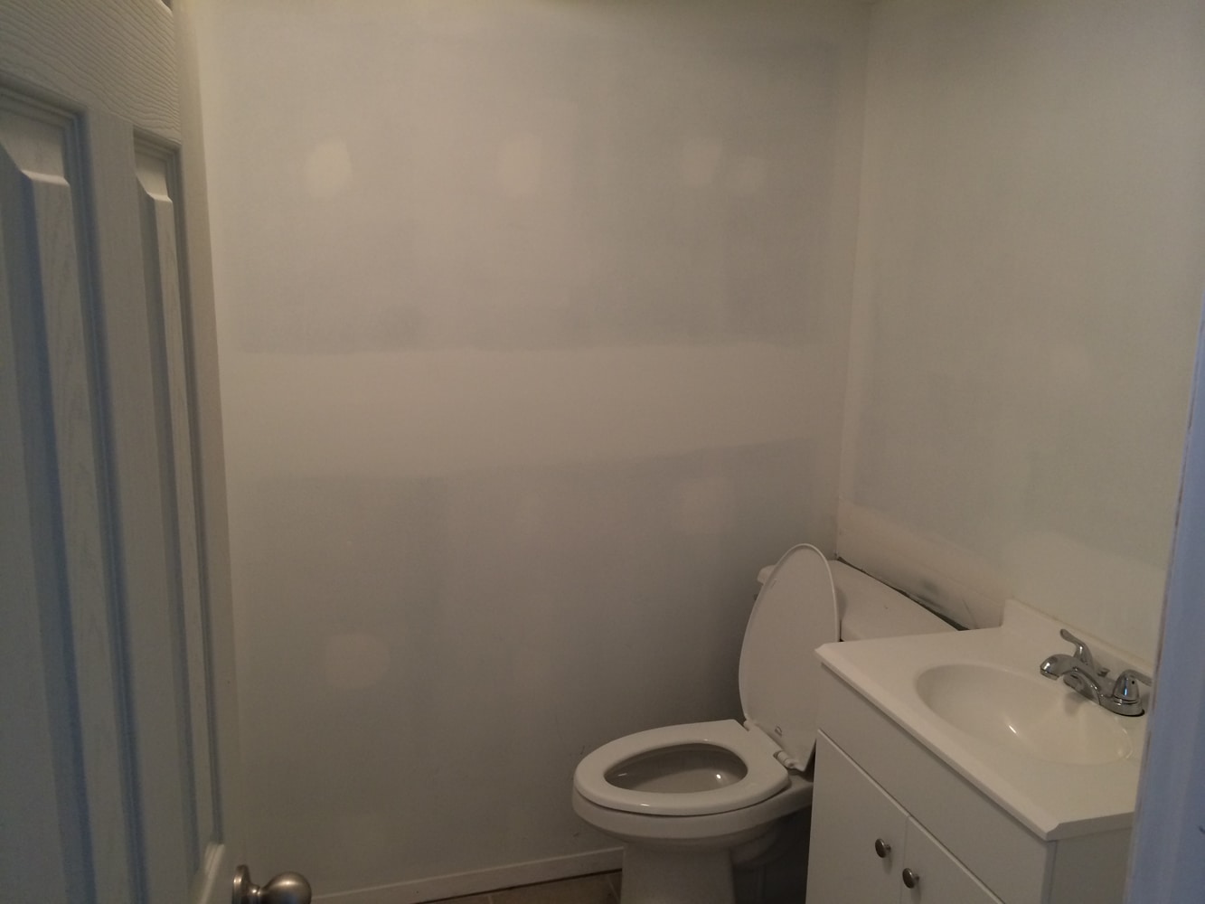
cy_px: 452
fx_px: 1044
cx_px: 602
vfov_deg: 46.8
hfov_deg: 60.0
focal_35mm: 30
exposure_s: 1/30
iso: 125
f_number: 2.2
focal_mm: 4.12
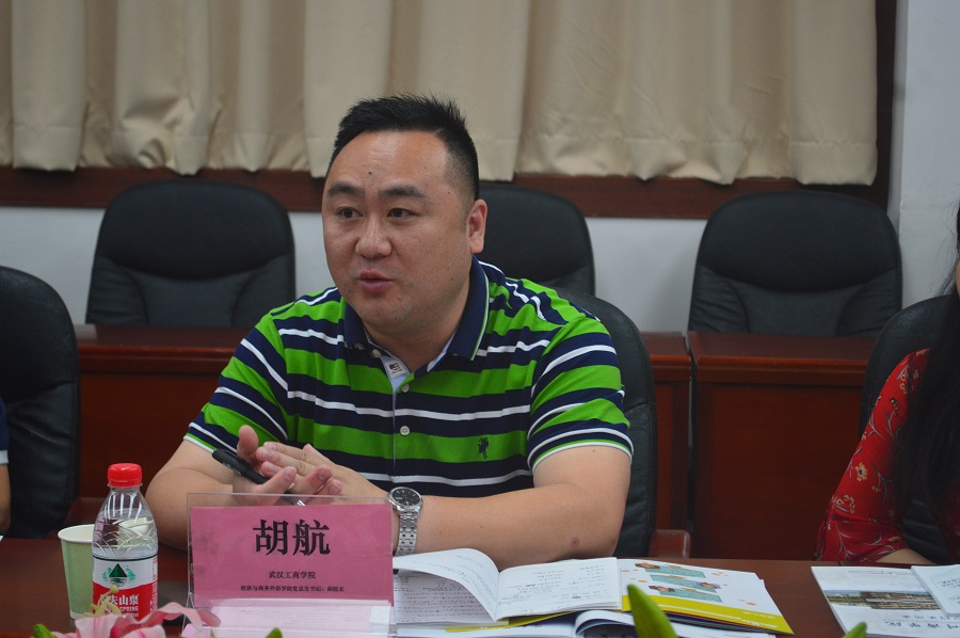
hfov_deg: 24.6
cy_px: 319
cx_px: 480
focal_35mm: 82
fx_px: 2198
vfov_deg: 16.5
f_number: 5.6
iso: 800
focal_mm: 55
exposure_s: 1/30
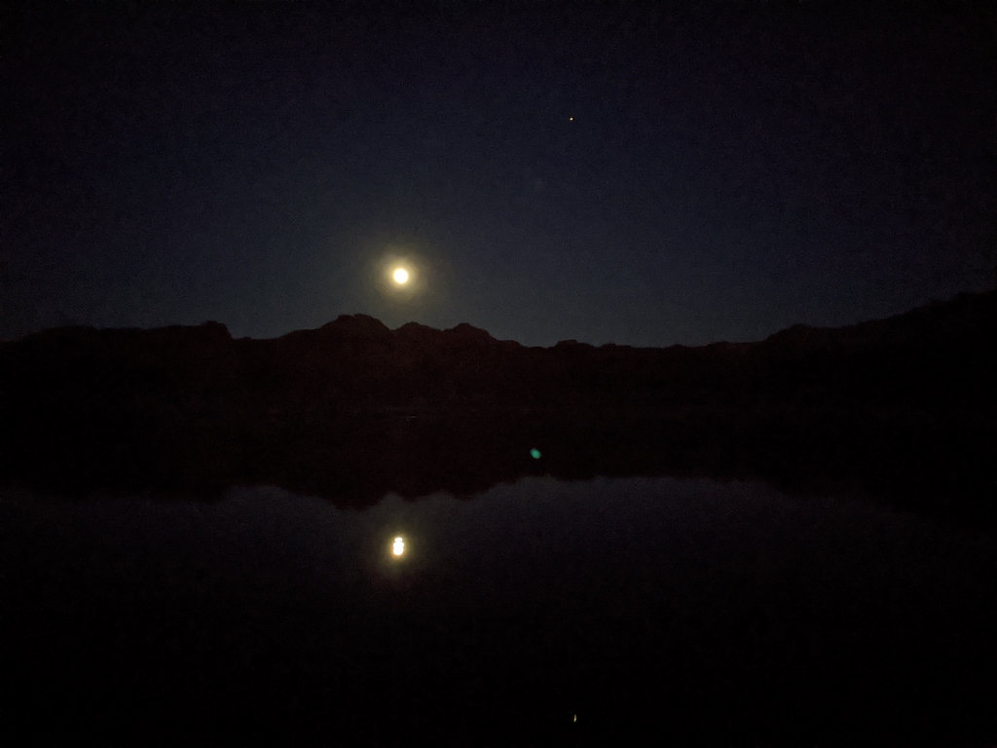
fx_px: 778
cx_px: 498
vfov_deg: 51.4
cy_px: 374
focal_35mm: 27
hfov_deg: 65.3
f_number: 1.8
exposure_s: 1/15.3
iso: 2235
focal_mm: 4.44
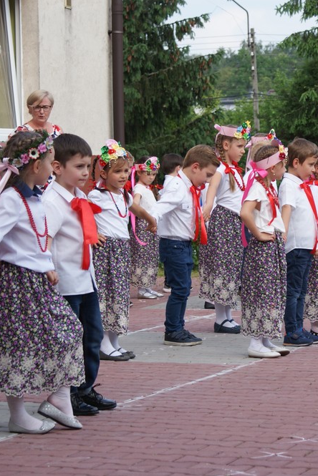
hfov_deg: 8.7
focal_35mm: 158
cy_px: 238
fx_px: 2091
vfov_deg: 13.0
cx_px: 228
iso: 100
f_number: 6.3
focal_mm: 70
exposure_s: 1/160
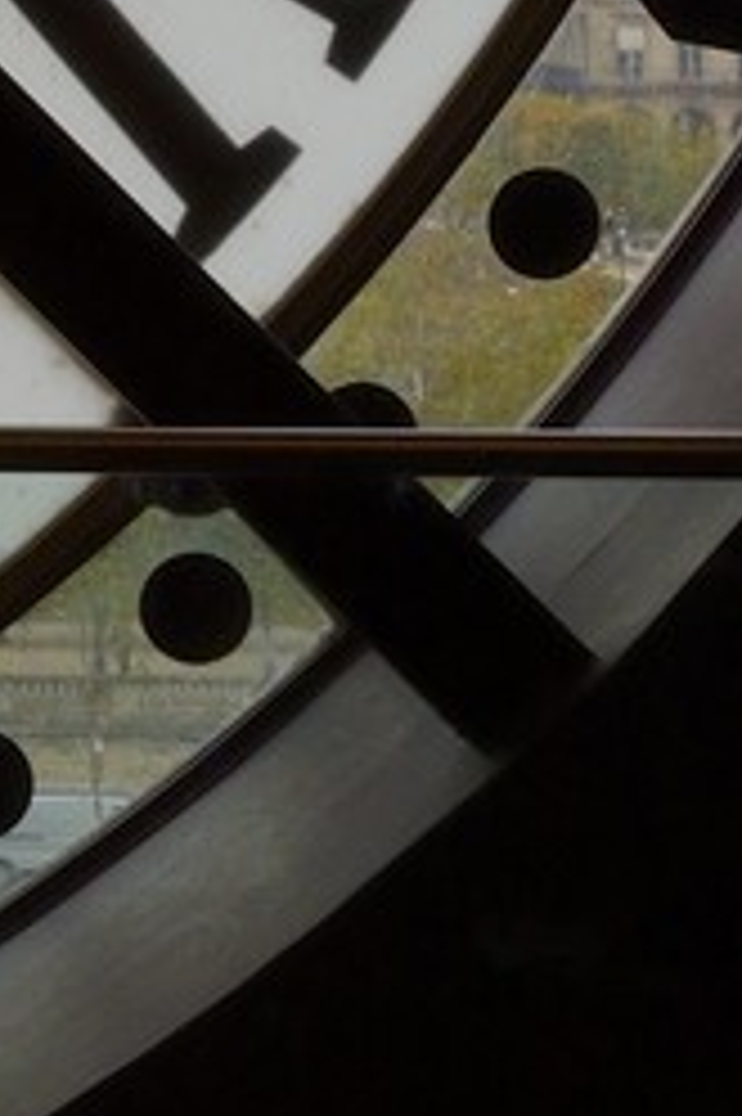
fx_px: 8978
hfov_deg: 4.5
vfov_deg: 7.0
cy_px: -526
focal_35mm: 290
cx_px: -1601
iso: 800
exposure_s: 1/125
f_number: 18
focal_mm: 45
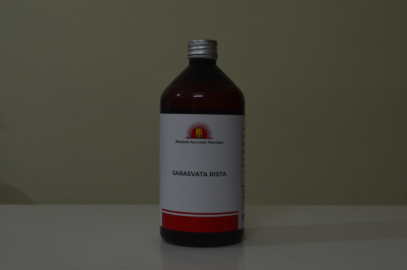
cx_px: 204
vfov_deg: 25.6
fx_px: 592
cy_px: 135
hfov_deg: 37.9
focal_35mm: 52
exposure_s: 1/30
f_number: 7.1
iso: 800
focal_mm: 35
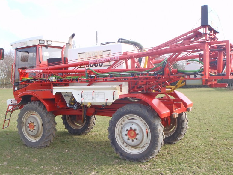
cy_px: 86
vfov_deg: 38.7
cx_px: 118
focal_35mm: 37
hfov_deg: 50.1
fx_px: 249
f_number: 5
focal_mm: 6.53
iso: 80
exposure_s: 1/100
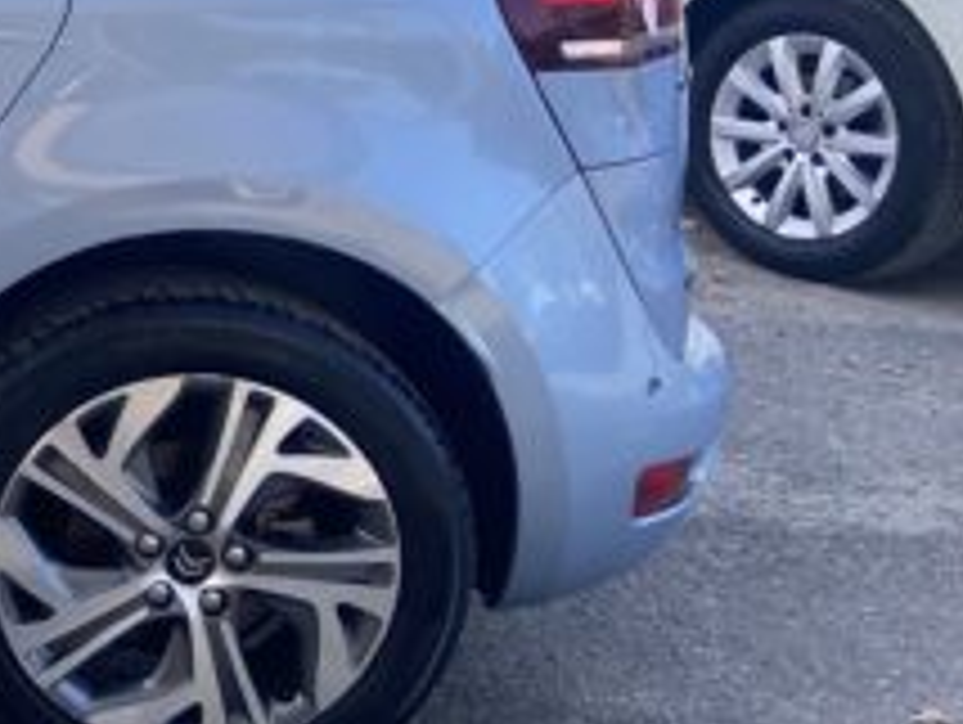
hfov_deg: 16.8
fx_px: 2702
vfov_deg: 15.1
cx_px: -756
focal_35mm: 97
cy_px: 67
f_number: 1.8
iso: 32
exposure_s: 1/524
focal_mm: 4.25
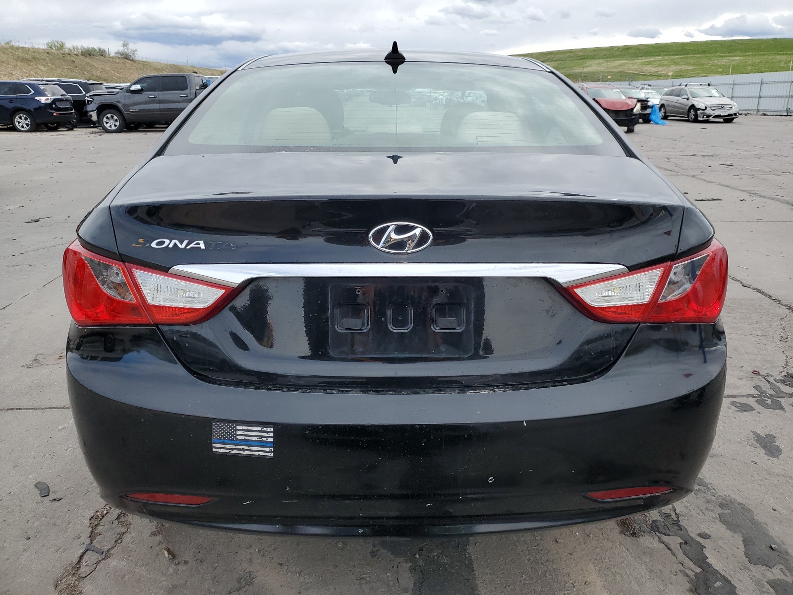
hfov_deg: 67.3
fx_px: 596
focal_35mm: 26
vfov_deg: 53.1
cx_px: 396
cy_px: 298
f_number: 1.5
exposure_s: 1/1429
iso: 50
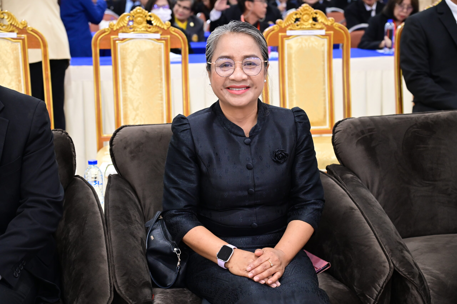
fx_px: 837
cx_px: 228
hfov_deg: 30.5
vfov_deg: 20.6
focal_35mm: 66
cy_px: 152
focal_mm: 66
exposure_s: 1/100
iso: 2500
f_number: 5
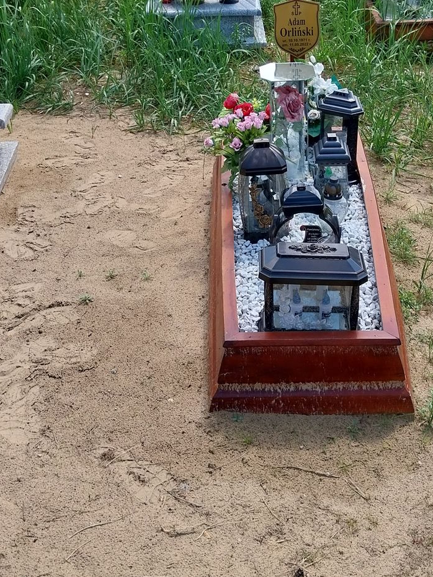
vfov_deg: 32.5
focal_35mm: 57
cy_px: 87
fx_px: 951
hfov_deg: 25.6
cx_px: 242
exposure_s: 1/554
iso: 25
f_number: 1.8
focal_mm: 4
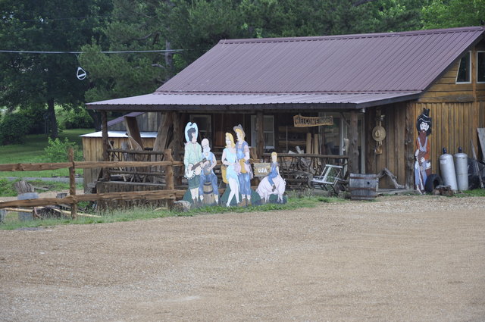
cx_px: 242
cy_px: 161
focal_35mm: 105
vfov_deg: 13.0
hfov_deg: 19.5
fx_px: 1413
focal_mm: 70
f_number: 5.3
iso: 500
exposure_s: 1/60
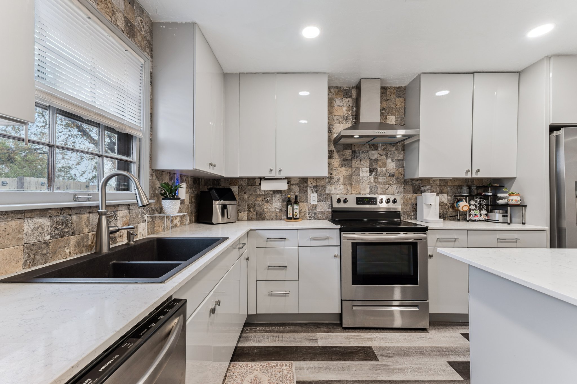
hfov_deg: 100.4
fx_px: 240
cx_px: 288
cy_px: 192
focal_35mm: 15
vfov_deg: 77.3
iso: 100
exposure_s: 1/30
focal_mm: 10
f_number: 8
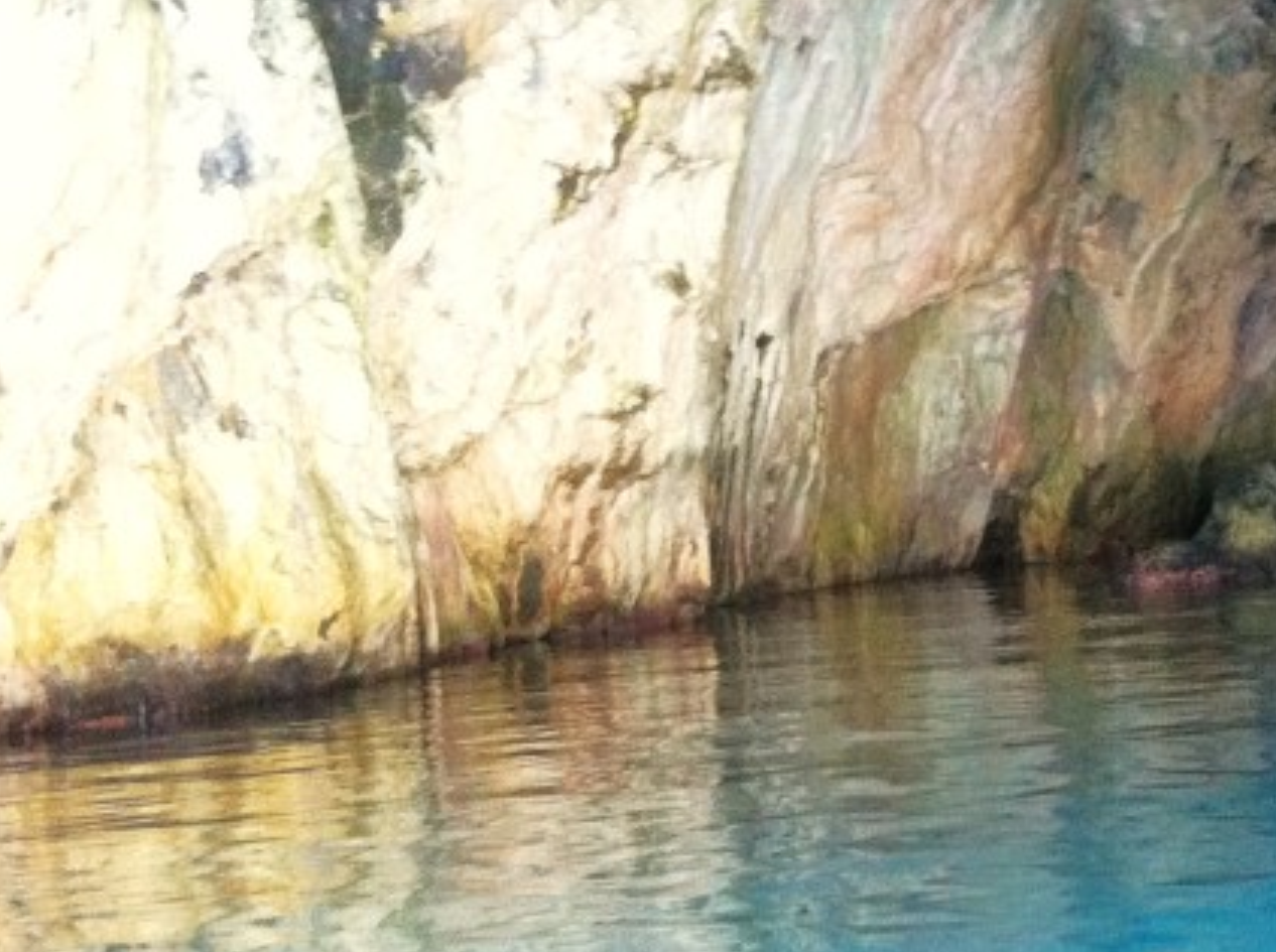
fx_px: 3128
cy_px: 369
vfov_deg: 17.3
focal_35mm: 85
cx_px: 1433
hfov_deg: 21.7
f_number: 2.8
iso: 320
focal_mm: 3.85
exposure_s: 1/15
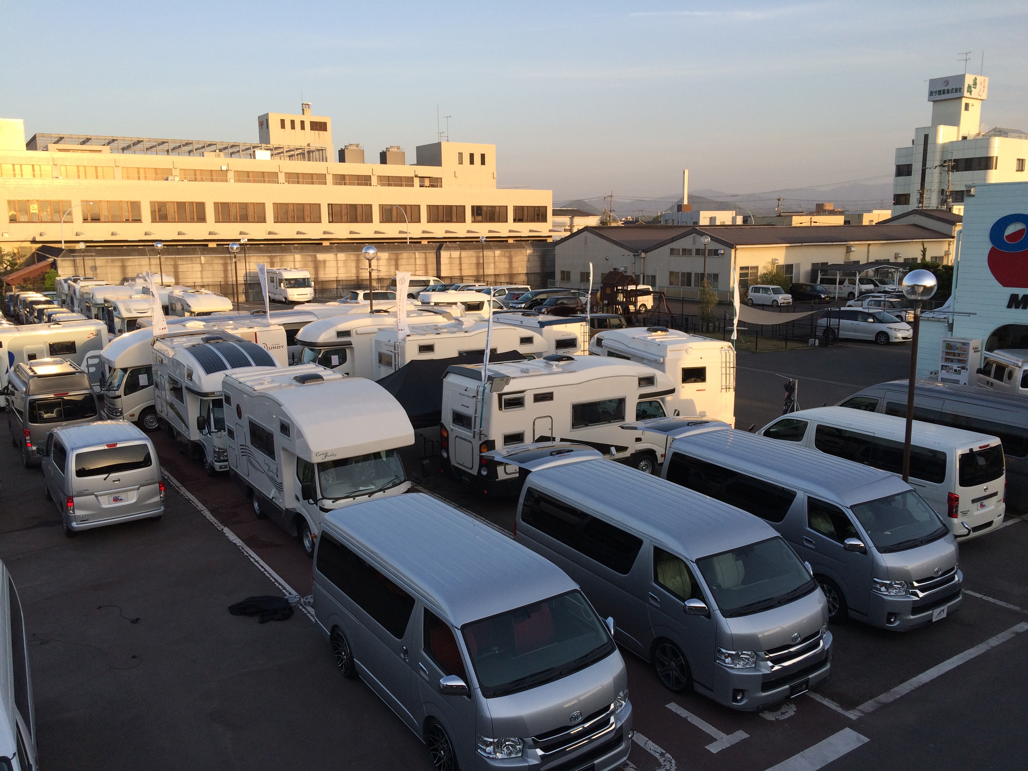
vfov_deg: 48.2
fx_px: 861
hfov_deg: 61.7
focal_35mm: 29
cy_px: 386
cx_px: 514
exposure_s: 1/540
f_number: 2.2
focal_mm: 4.15
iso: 32
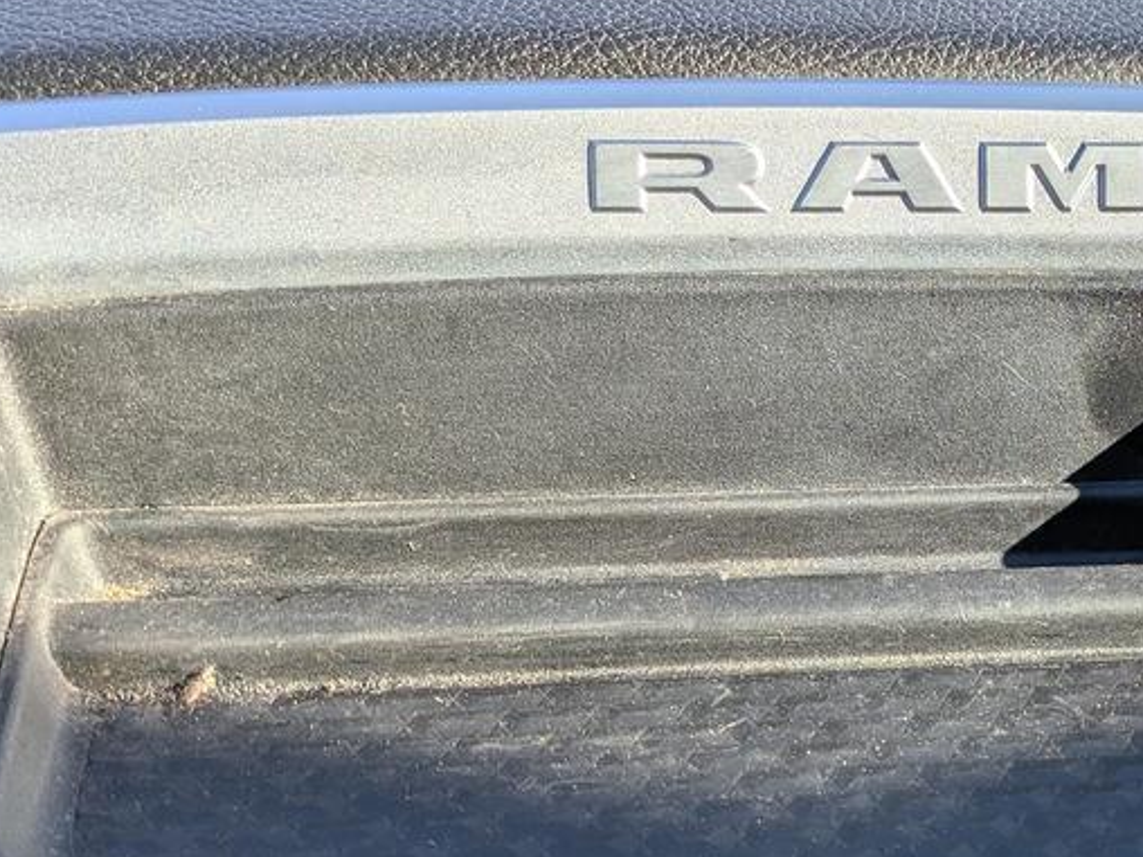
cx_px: 1043
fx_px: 2080
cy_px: 578
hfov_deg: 29.4
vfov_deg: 23.2
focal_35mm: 63
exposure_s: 1/1030
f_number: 1.89
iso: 38
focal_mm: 5.43
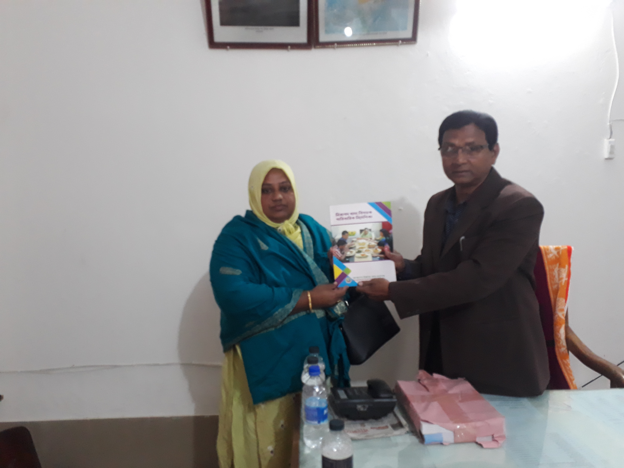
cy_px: 234
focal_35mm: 27
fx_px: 487
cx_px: 312
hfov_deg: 65.3
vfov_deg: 51.4
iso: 320
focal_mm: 3.6
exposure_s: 1/17
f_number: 1.9
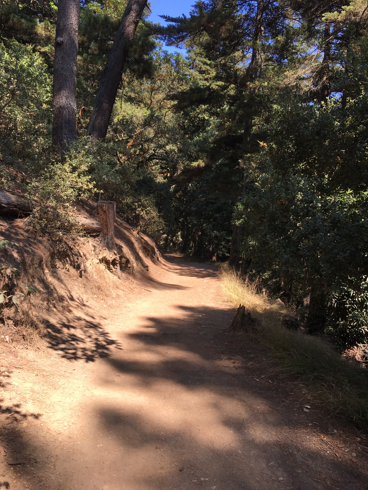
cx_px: 184
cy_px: 245
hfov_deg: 48.2
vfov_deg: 61.7
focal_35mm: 29
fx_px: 411
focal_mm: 4.15
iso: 25
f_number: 2.2
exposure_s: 1/403
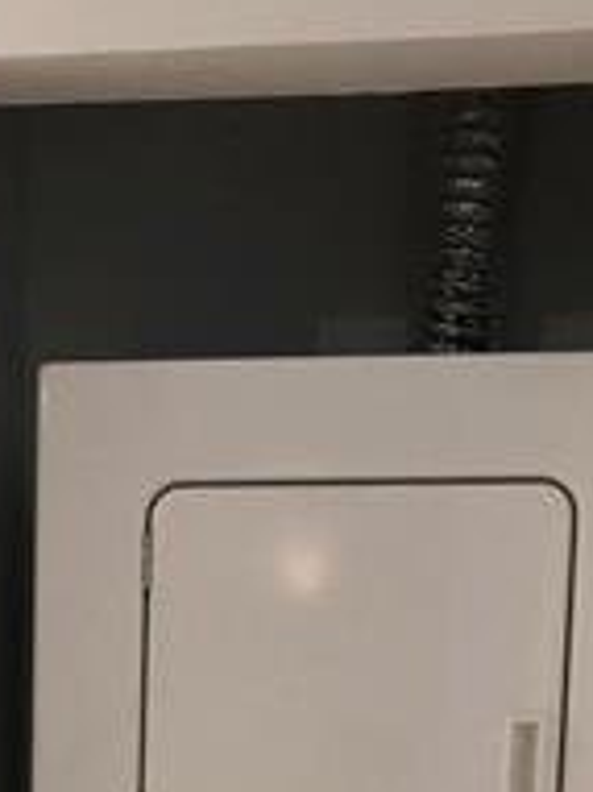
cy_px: 1091
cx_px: 12
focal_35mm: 88
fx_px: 2012
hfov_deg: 16.4
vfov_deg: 20.0
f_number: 1.8
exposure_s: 1/20
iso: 40
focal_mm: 4
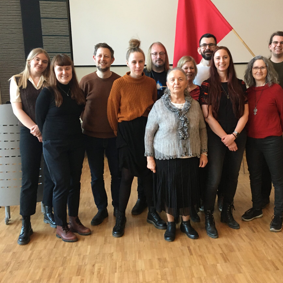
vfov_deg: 43.8
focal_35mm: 38
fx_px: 351
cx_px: 173
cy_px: 135
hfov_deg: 43.6
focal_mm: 4.15
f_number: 2.2
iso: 200
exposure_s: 1/33
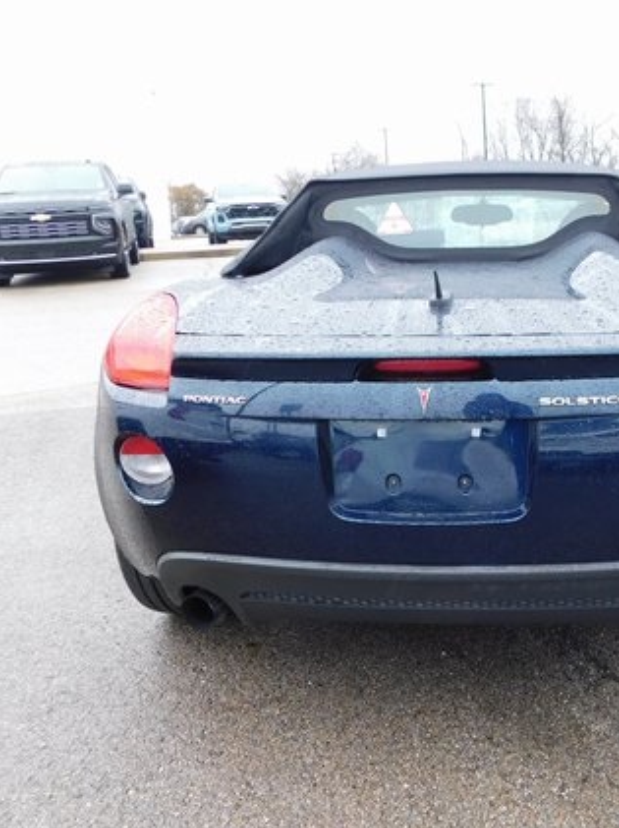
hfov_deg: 39.5
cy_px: 454
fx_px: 836
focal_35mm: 35
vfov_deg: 52.6
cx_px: 470
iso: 220
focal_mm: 4
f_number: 3
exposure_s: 1/30
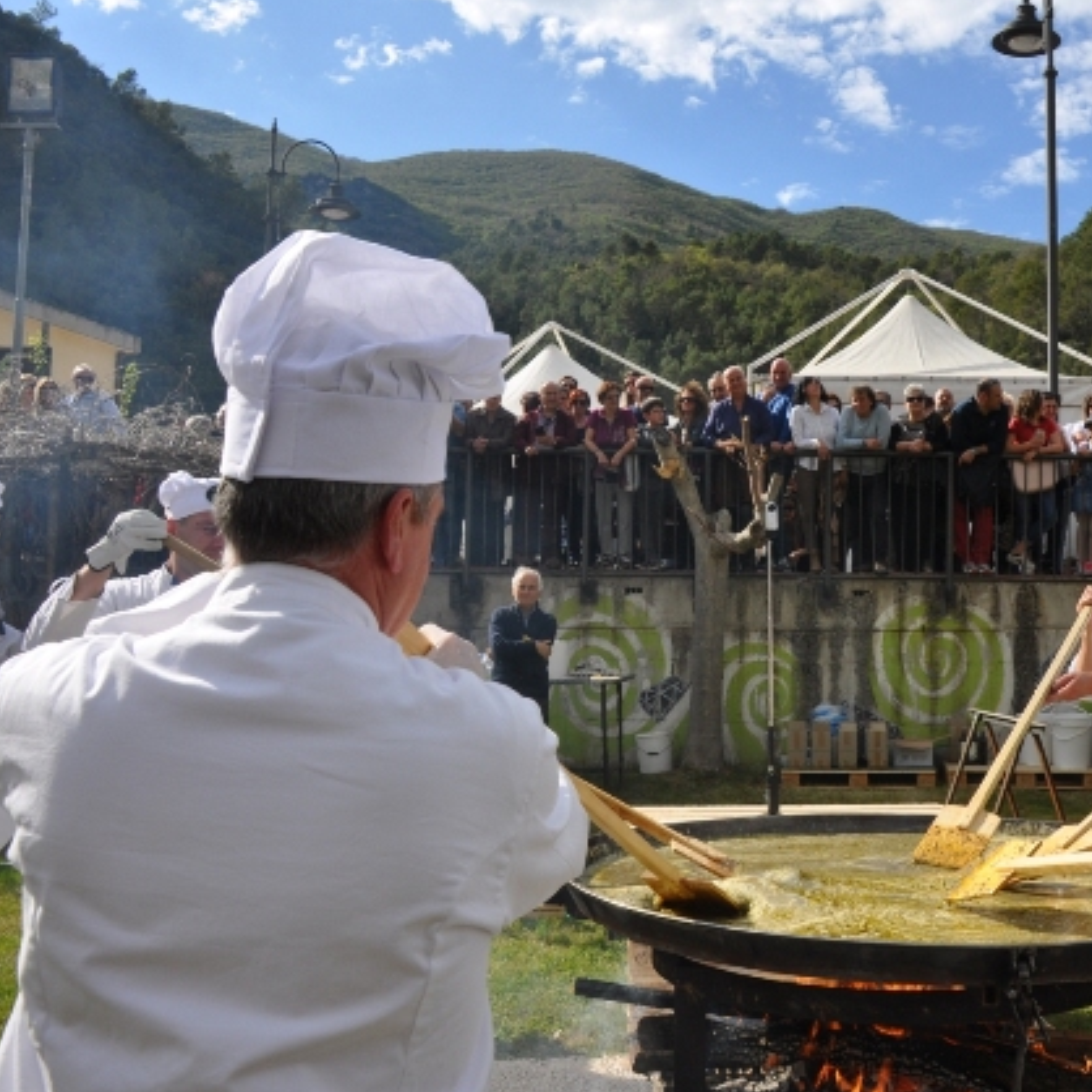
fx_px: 1392
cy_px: 550
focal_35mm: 39
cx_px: 826
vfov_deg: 42.8
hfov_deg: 41.5
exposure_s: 1/320
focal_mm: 20
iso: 200
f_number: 9
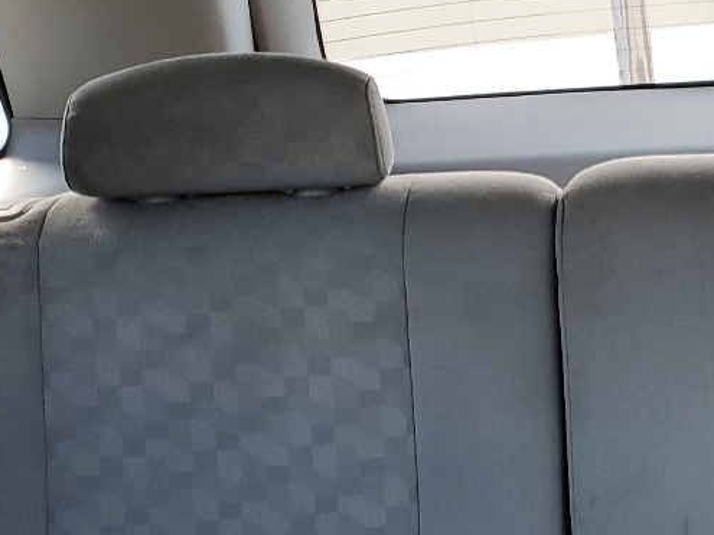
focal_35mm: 84
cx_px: 700
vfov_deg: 17.3
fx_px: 1732
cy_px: 466
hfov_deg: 22.5
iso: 79
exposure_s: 1/60.2
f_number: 1.5
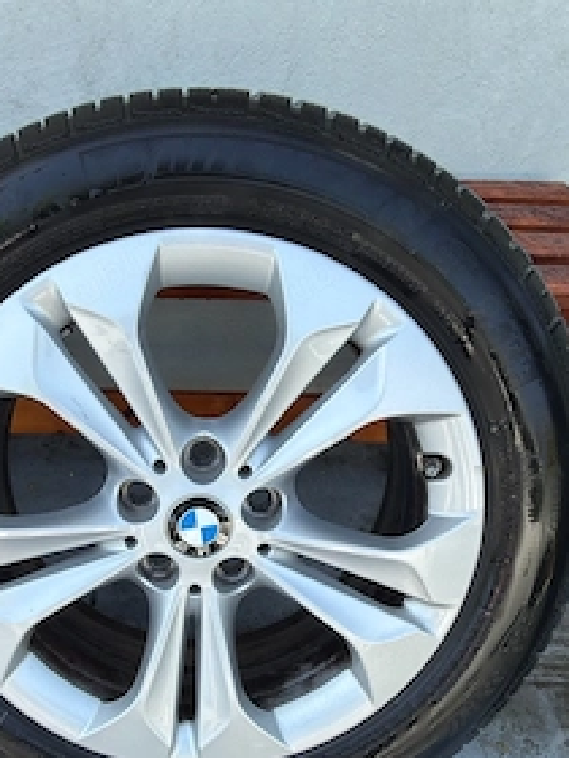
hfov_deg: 46.2
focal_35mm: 30
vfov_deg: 58.8
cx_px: 195
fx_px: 657
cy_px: 498
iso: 25
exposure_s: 1/121
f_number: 2.2
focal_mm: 2.22
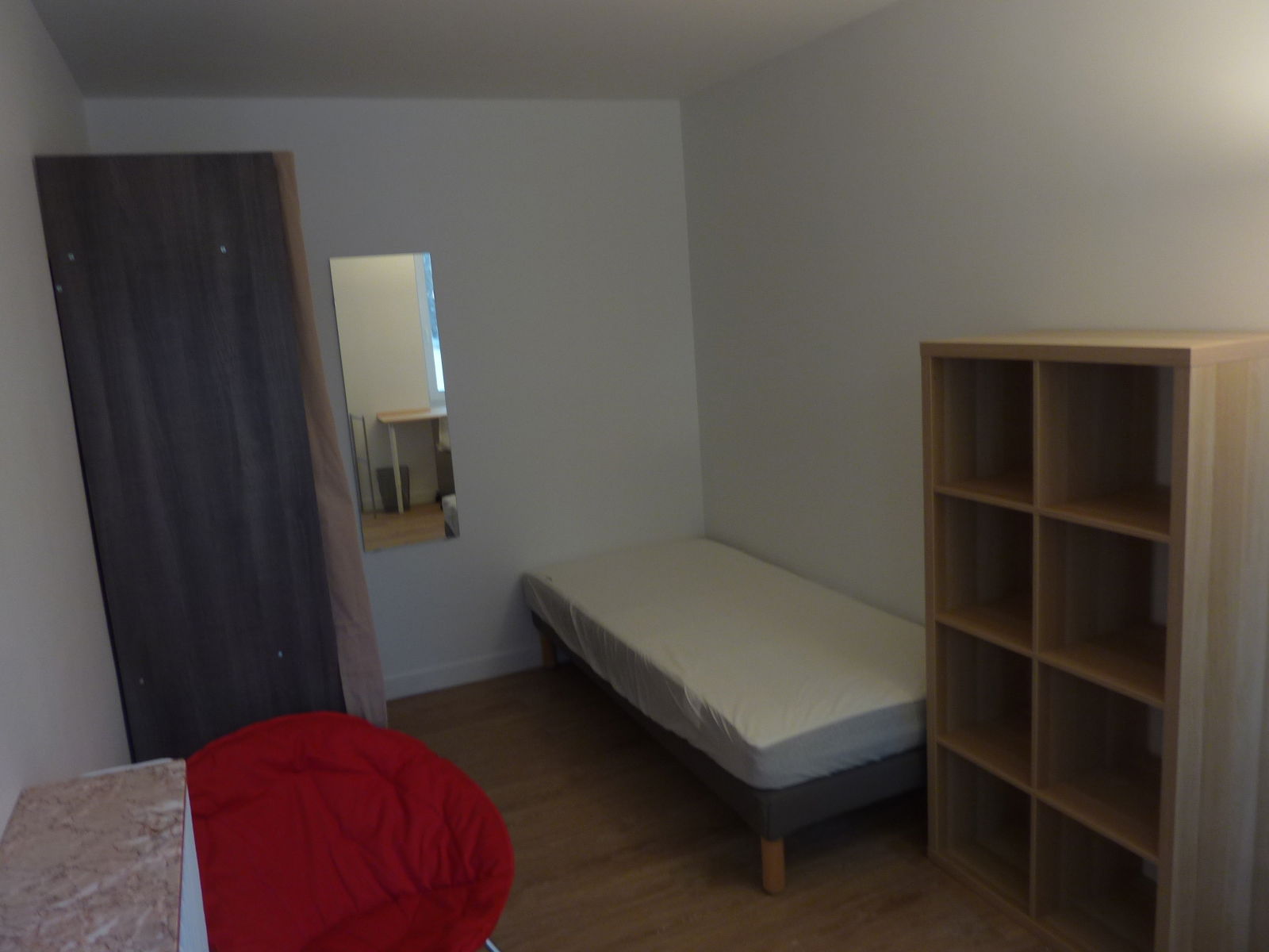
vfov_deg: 54.9
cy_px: 476
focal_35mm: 25
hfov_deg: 69.4
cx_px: 634
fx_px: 916
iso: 80
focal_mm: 4.1
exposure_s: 1/8
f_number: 3.3
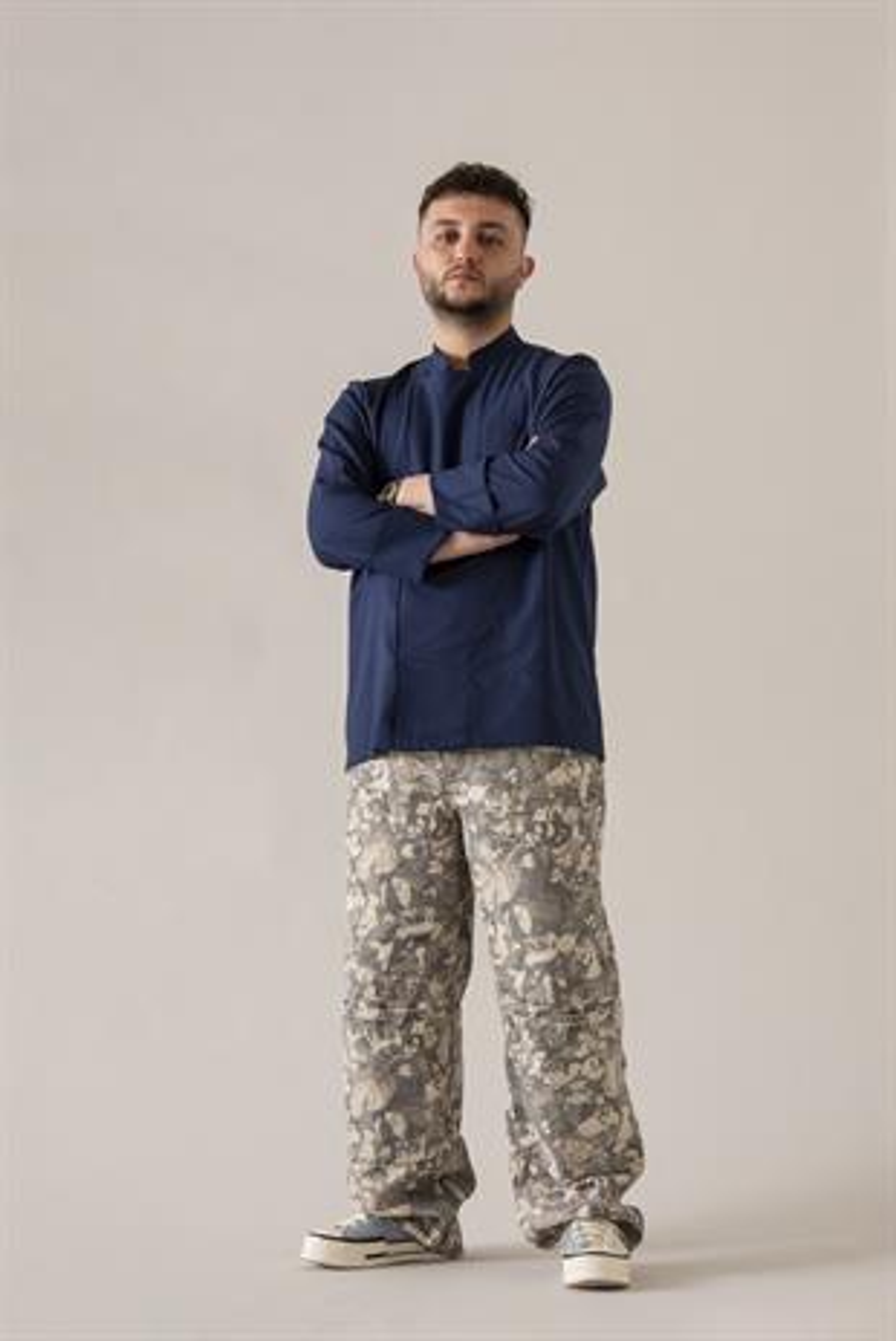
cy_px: 670
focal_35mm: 112
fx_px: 4175
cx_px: 448
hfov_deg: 12.3
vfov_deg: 18.2
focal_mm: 112
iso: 320
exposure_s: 1/160
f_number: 11
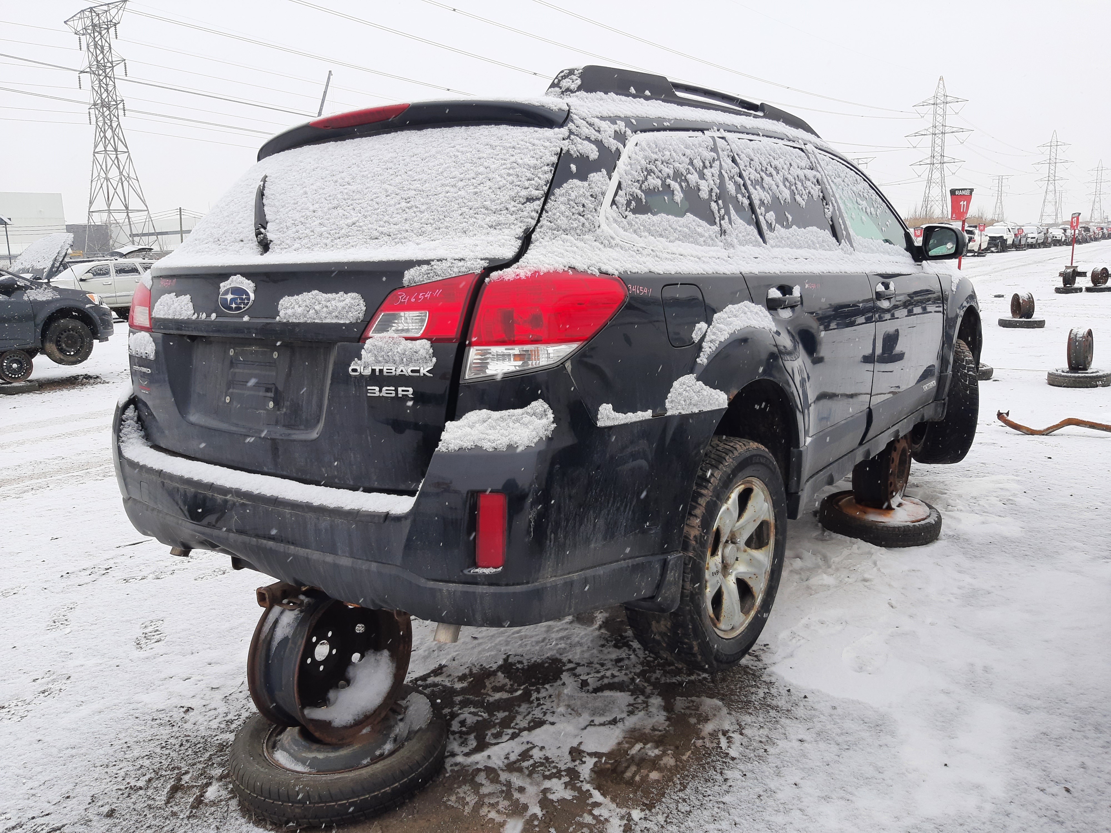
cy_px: 416
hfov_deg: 67.3
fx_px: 834
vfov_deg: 53.1
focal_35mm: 26
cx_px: 556
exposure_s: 1/276
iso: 40
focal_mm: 3.92
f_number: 1.7
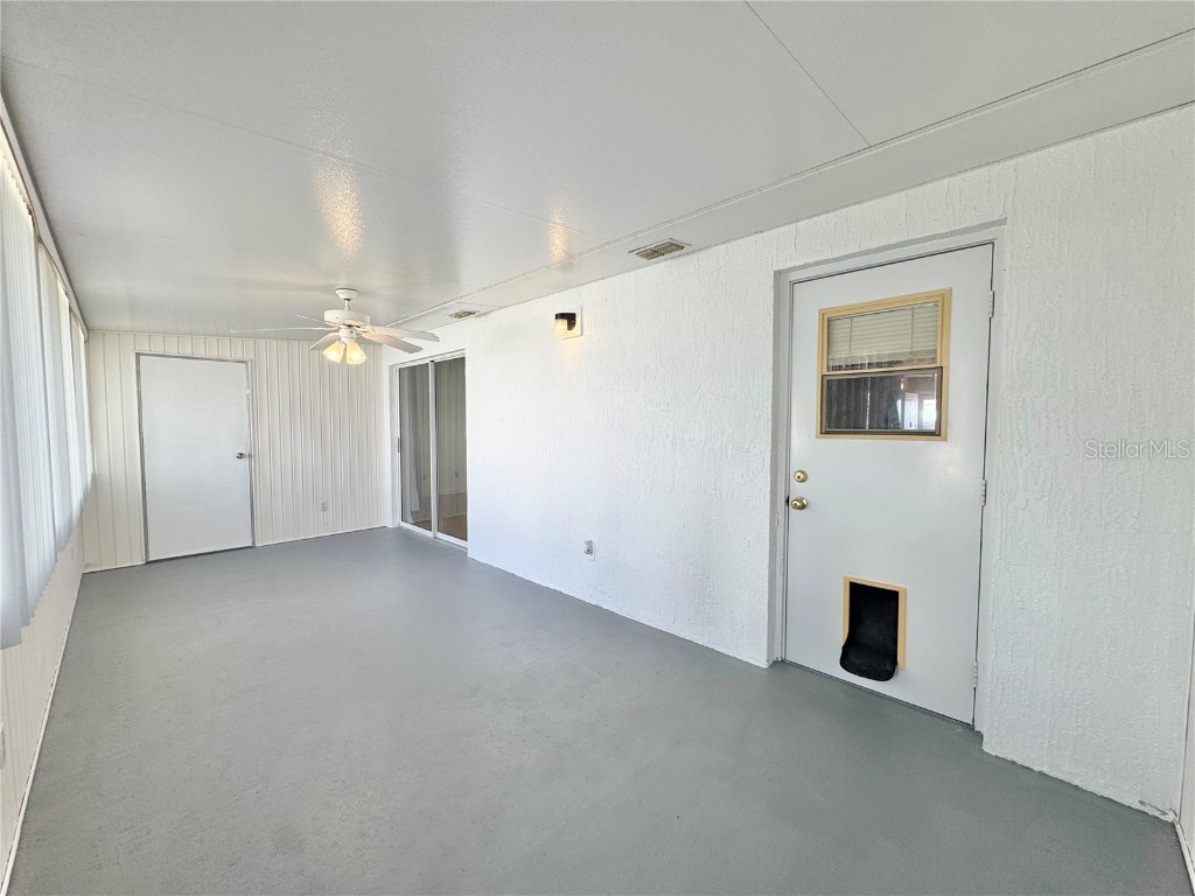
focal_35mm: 14
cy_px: 448
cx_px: 598
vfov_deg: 85.7
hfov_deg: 102.1
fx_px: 483
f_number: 2.2
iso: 50
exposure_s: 1/120
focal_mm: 2.22
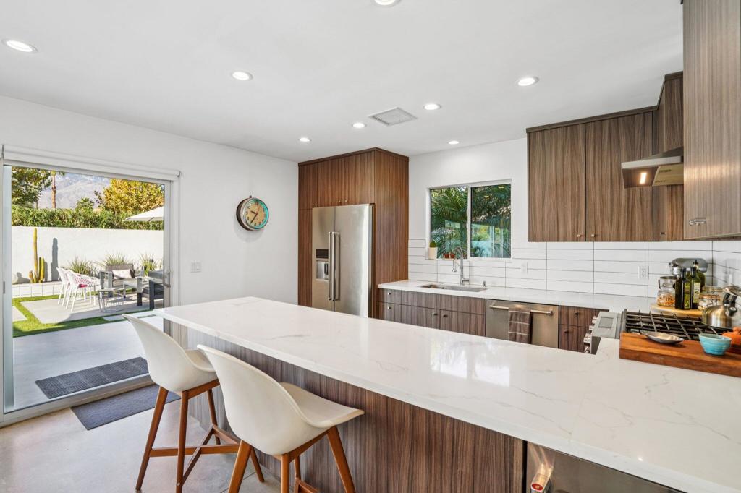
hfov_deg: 96.8
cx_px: 370
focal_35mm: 16
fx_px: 329
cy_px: 246
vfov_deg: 73.7
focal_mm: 16
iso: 320
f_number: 8
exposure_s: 1/30
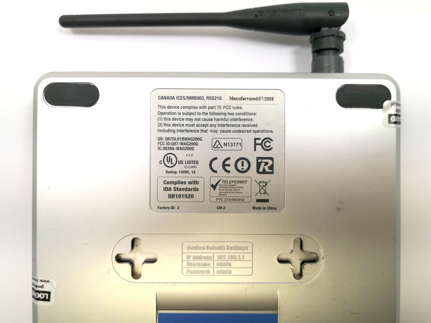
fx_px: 336
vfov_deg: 51.4
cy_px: 162
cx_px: 216
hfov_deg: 65.3
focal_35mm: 27
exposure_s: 1/348
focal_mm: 3.95
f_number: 1.6
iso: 50
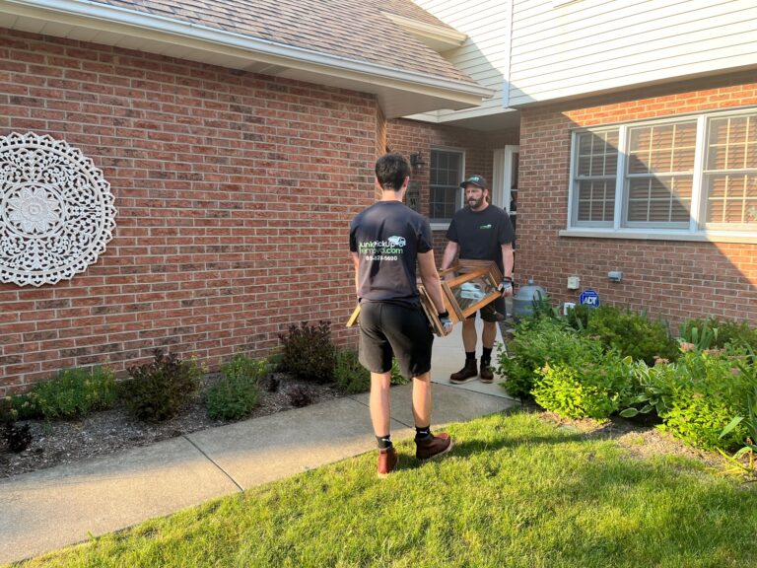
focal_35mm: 26
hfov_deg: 67.3
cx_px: 378
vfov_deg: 53.1
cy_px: 284
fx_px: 569
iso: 50
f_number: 1.6
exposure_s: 1/304
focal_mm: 5.1
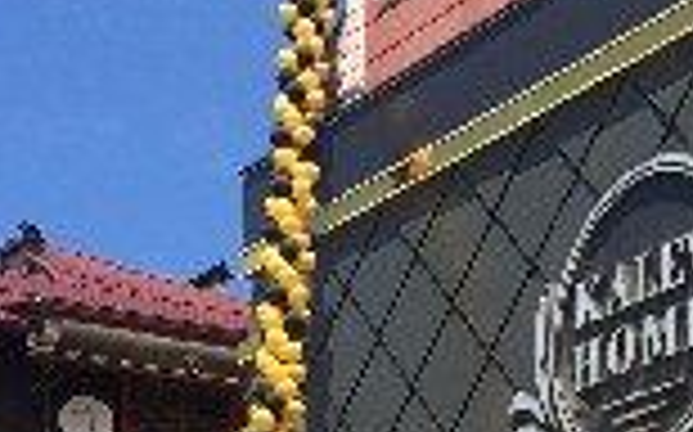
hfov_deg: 15.6
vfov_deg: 9.4
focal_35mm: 134
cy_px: 738
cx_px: 423
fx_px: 2529
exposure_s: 1/1883
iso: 32
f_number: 2.2
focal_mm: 4.15
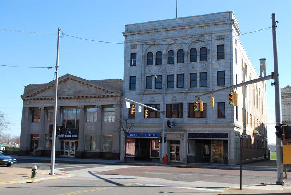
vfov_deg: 32.0
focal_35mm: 42
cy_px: 98
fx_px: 340
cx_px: 146
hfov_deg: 46.3
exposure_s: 1/160
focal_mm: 28
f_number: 6.3
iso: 100
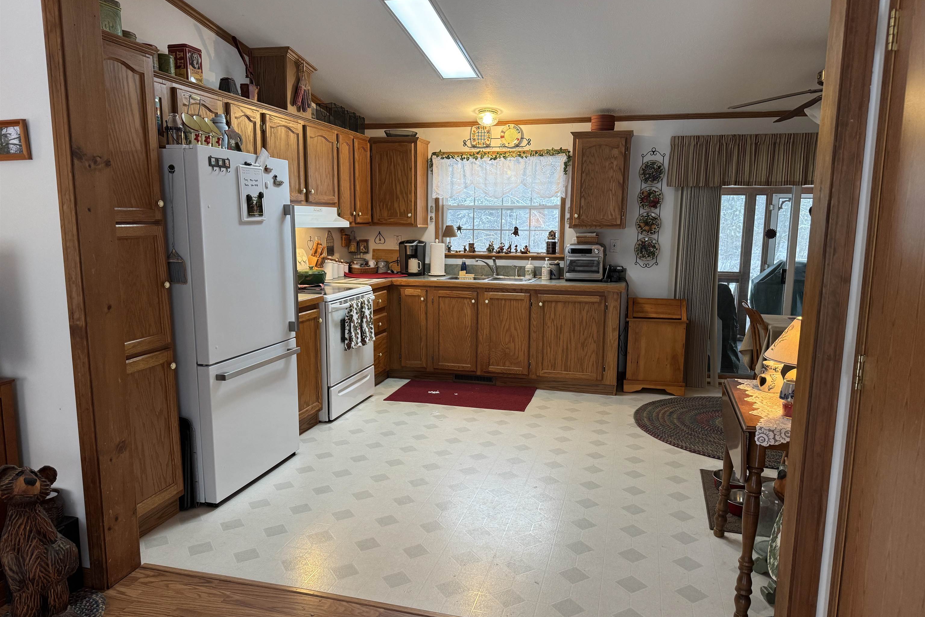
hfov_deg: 71.5
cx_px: 463
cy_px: 320
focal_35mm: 25
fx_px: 642
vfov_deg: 51.3
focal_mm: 6.76
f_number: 1.78
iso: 200
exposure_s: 1/60
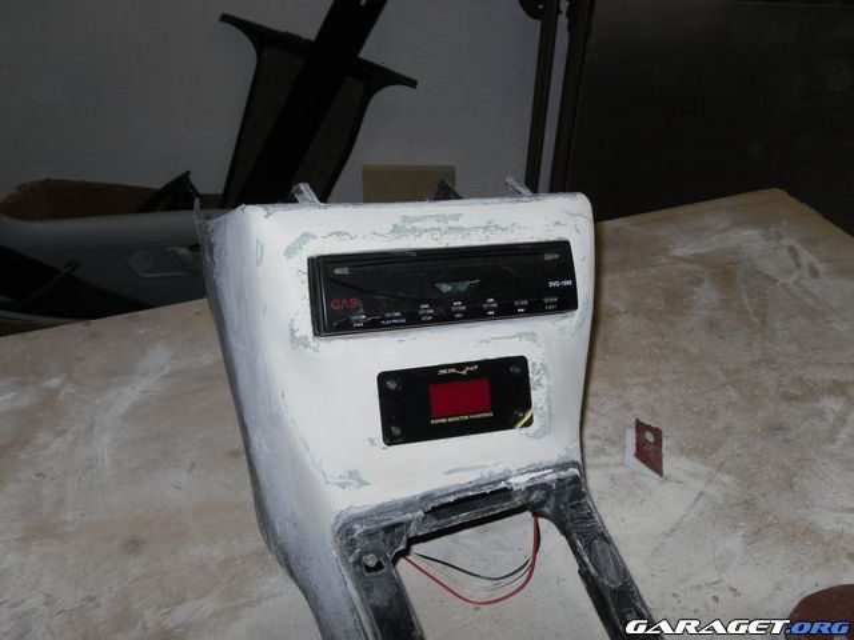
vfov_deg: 40.7
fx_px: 863
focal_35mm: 35
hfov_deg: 52.6
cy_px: 320
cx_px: 427
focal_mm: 6.3
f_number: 3.5
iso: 80
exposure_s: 1/45
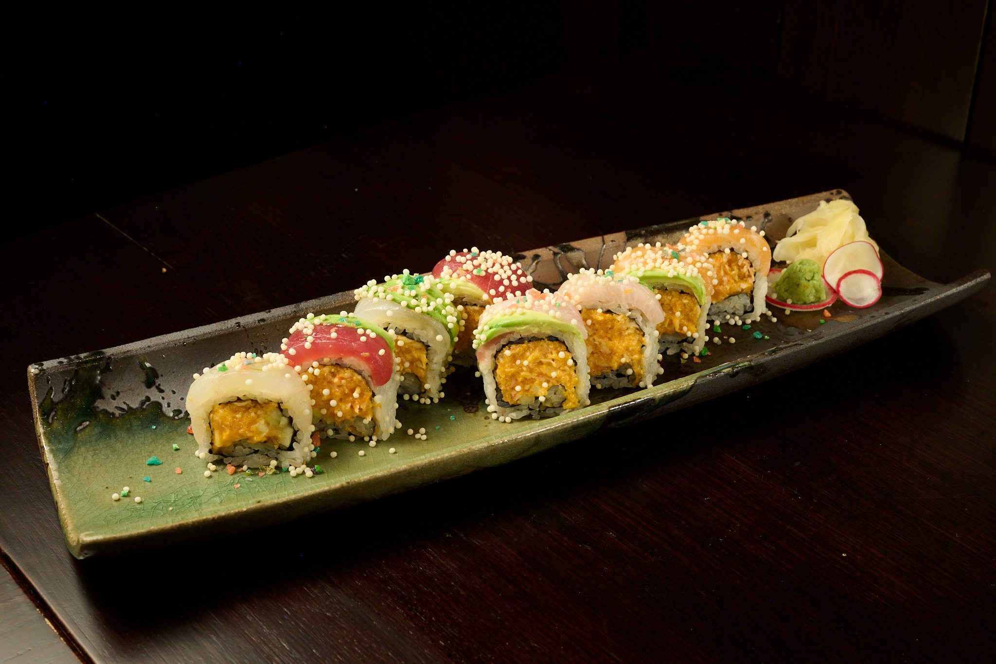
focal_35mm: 51
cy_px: 332
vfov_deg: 26.5
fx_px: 1411
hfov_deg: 38.9
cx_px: 498
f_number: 13
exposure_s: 1/25
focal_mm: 51
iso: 1250
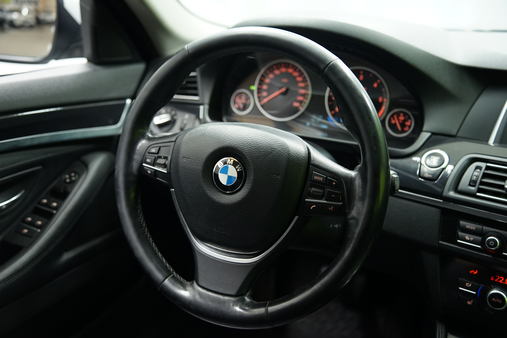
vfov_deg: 33.4
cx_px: 254
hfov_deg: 48.5
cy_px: 169
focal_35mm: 40
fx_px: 563
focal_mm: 40
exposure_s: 1/25
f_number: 2.8
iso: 1250
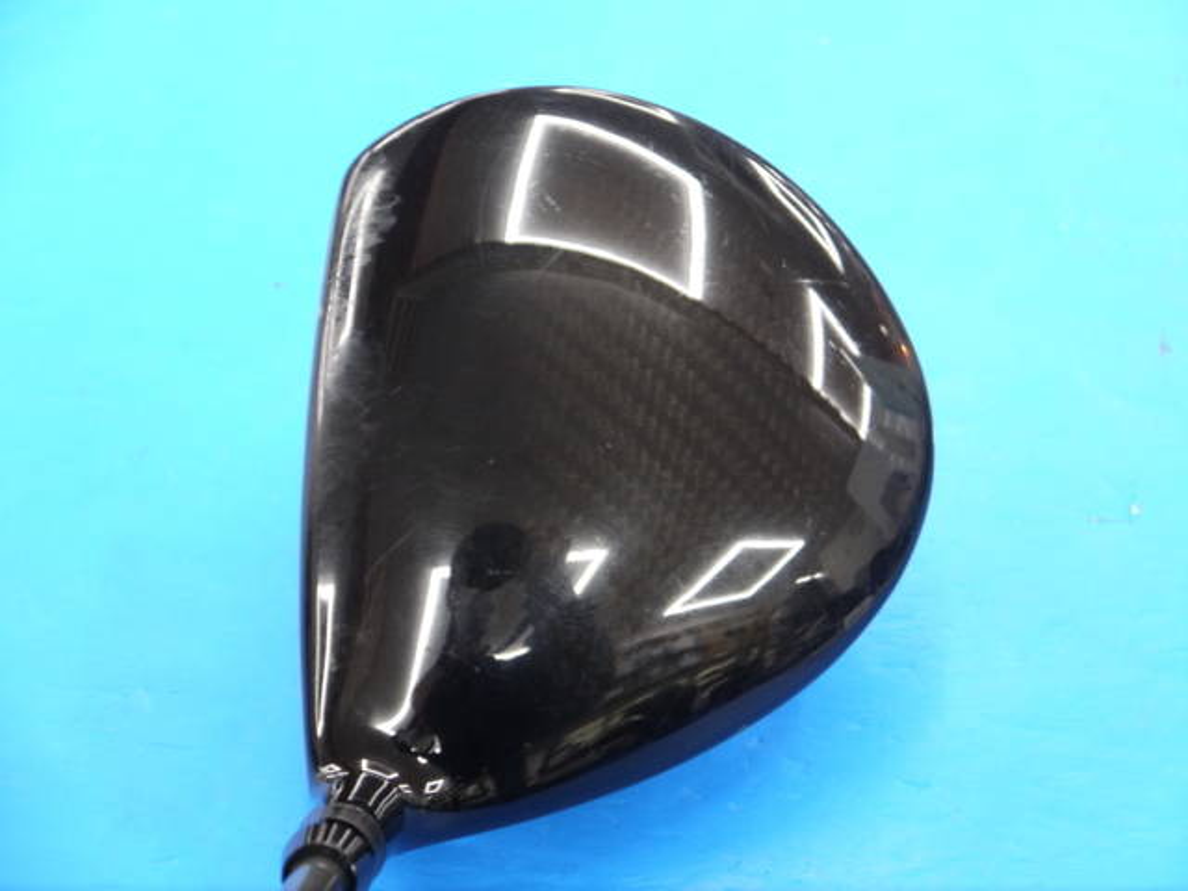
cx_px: 594
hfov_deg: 23.3
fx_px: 2883
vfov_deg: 17.6
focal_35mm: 84
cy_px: 446
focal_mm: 42
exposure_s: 1/50
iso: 800
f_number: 5.6
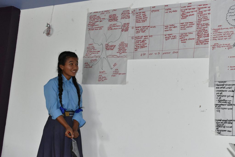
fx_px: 304
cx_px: 118
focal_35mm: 46
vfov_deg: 29.0
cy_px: 78
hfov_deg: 42.3
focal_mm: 31
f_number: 8
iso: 3200
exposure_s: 1/160
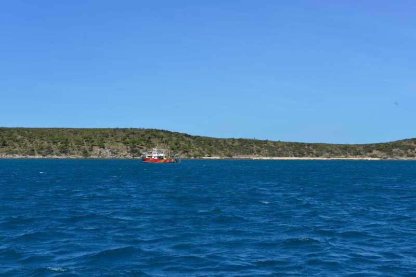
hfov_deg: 32.4
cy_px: 138
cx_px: 208
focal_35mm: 62
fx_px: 717
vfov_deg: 21.9
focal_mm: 62
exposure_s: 1/500
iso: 250
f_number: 13
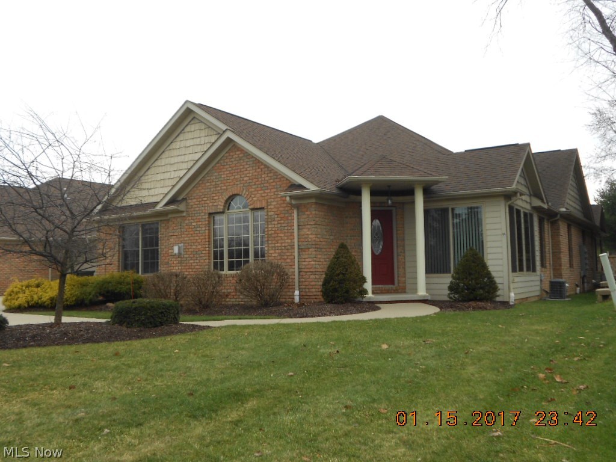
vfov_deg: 44.2
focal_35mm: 32
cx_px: 308
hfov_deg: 56.8
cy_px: 231
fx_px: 569
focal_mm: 5.8
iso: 80
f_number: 3.6
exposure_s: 1/125
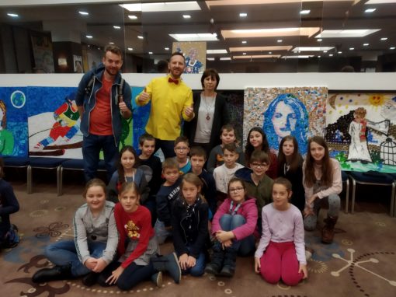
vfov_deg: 53.0
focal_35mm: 26
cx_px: 198
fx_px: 297
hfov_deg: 67.3
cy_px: 148
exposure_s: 1/33
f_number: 2.2
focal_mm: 3.82
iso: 400
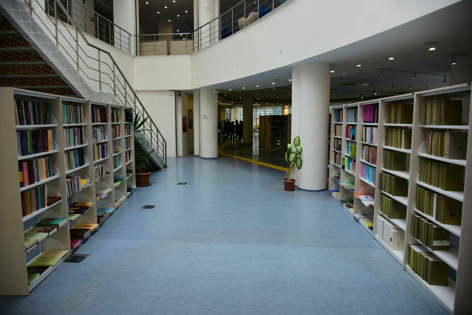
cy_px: 158
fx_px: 315
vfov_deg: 53.1
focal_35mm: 24
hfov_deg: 73.8
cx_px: 236
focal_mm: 24
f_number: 4.5
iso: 320
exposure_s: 1/80
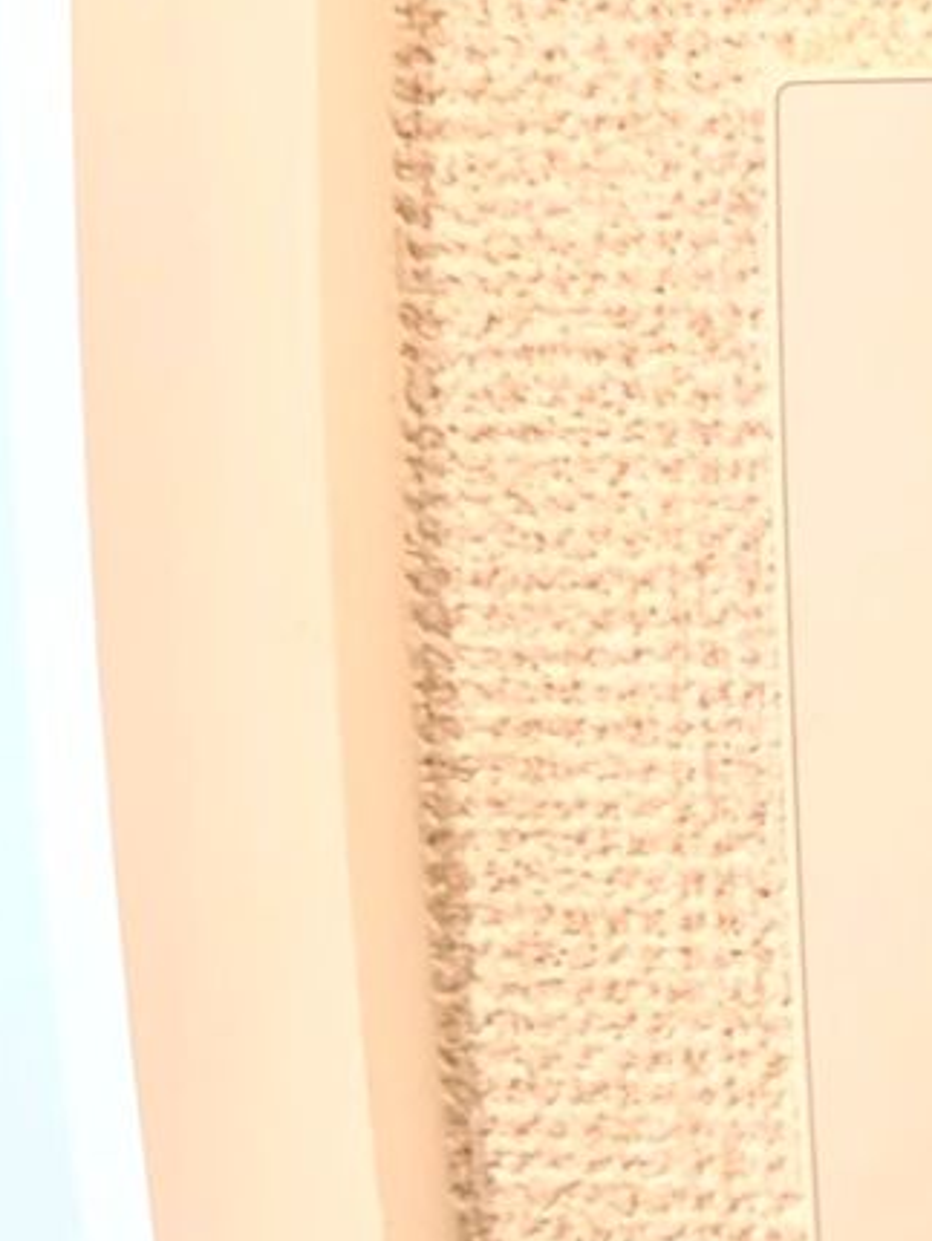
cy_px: 690
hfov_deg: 21.5
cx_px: 1365
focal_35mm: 58
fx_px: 2080
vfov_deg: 33.2
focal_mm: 4.25
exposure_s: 1/50
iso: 160
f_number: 1.8
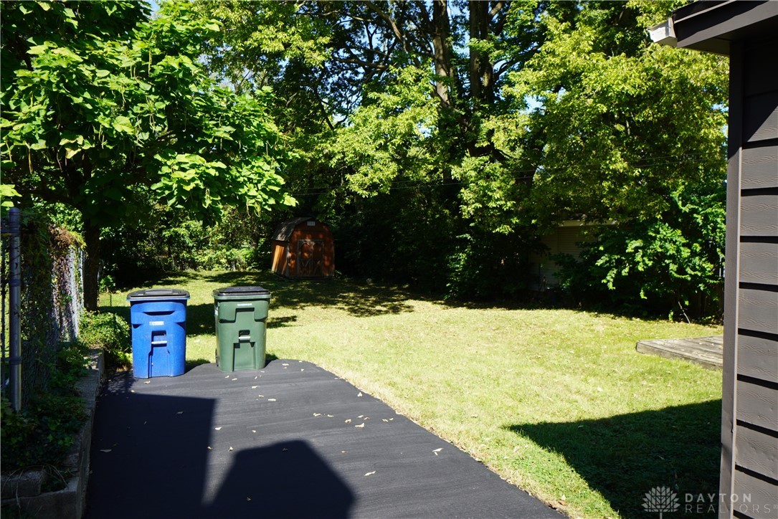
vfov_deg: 48.0
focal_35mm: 27
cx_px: 389
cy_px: 260
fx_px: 584
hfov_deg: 67.4
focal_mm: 18
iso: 100
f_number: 5
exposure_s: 1/200
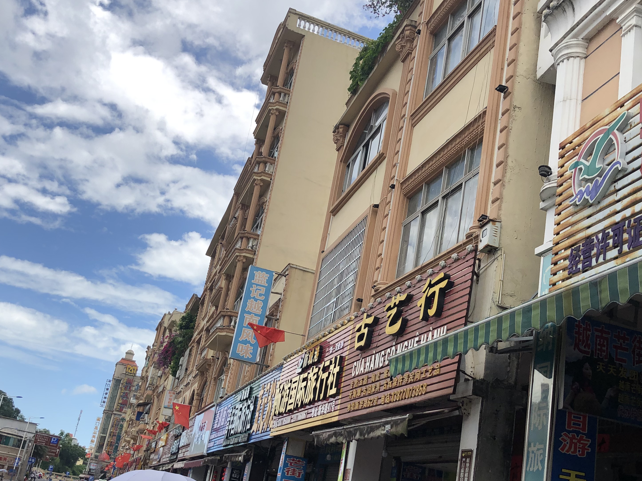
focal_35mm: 39
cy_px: 291
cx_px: 327
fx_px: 723
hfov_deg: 47.9
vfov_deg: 36.7
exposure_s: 1/2000
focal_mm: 3.99
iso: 20
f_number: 1.8
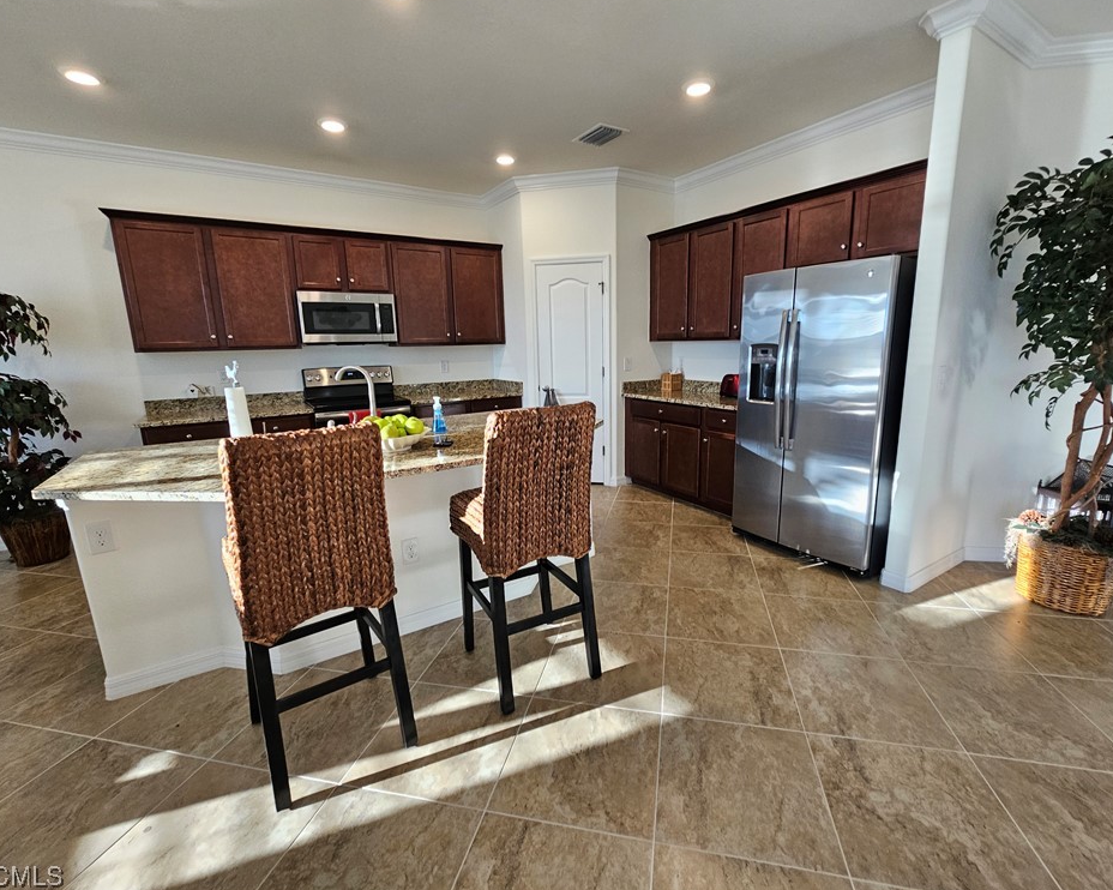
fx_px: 461
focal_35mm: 14
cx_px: 562
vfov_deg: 88.0
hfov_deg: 100.7
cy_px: 443
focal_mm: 2.2
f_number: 2.2
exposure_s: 1/60
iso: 100
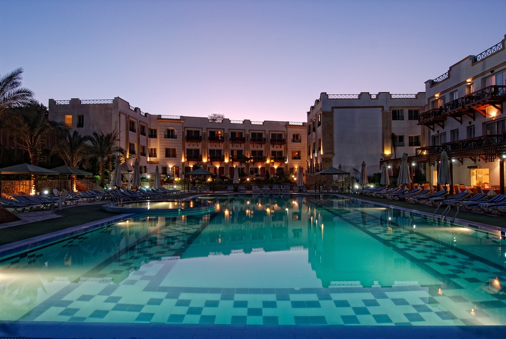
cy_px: 170
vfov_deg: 59.6
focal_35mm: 21
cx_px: 253
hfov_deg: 81.1
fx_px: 295
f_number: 5.6
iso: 200
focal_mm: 14
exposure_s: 1/1.3
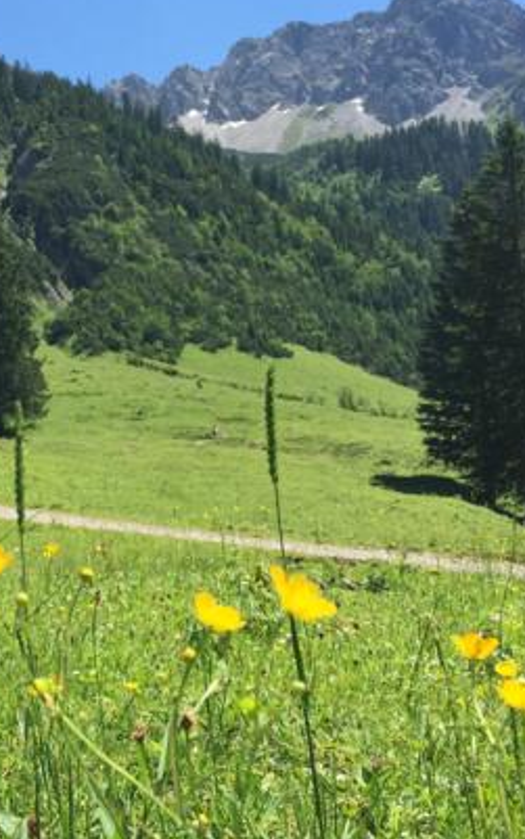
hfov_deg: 28.1
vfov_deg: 44.3
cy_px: 398
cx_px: 114
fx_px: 1029
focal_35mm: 45
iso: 32
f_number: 2.2
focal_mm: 4.15
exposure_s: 1/1464
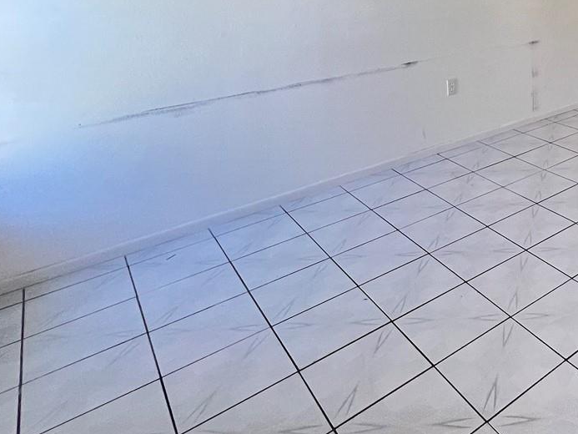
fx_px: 501
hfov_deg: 46.2
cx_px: 621
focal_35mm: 30
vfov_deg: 39.1
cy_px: -36
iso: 160
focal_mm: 1.57
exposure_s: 1/60
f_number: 1.8
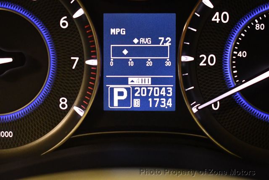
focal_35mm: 96
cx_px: 134
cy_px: 90
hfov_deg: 21.2
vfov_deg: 14.3
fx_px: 718
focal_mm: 48
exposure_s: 1/125
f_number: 5.3
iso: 3200
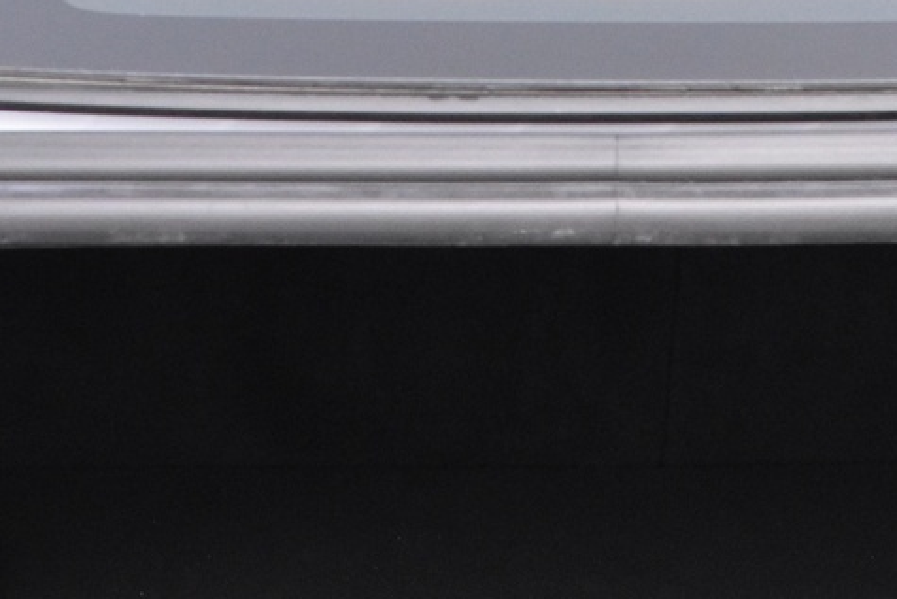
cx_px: 548
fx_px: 2293
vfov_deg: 14.0
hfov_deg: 22.1
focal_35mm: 92
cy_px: 879
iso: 2500
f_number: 3.5
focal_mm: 18
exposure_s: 1/30
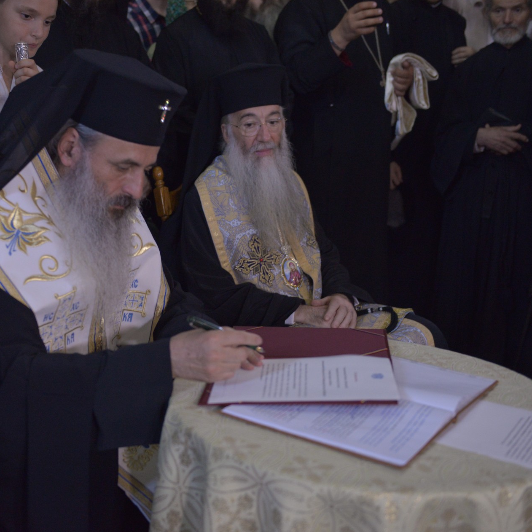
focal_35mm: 49
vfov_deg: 34.7
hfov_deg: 34.5
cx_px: 192
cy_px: 264
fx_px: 852
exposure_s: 1/60
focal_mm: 38
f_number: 2.8
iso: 2500
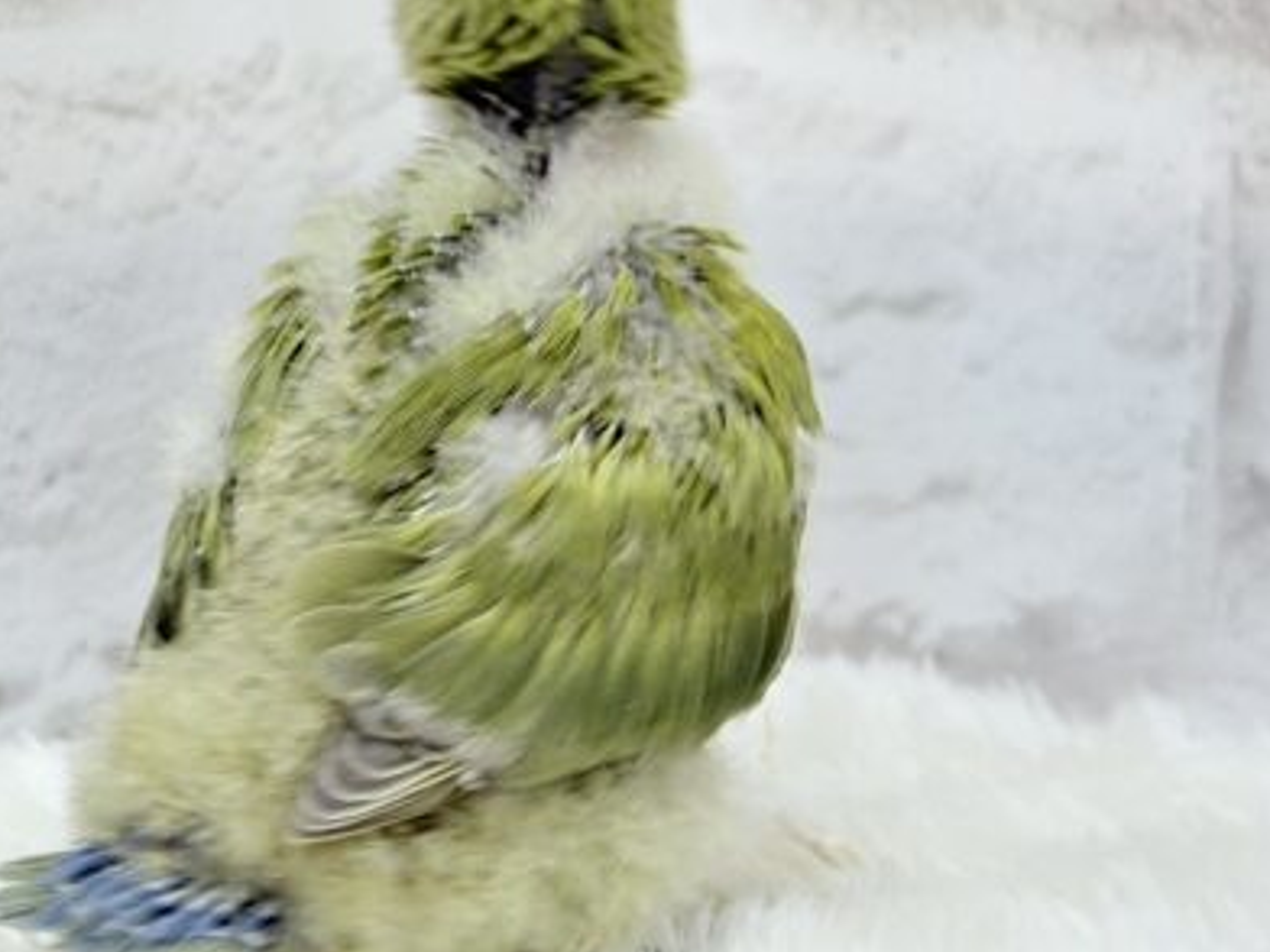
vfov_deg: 17.3
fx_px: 3119
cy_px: 308
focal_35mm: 85
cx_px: 450
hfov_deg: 22.9
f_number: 1.6
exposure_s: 1/50
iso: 50
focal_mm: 5.96
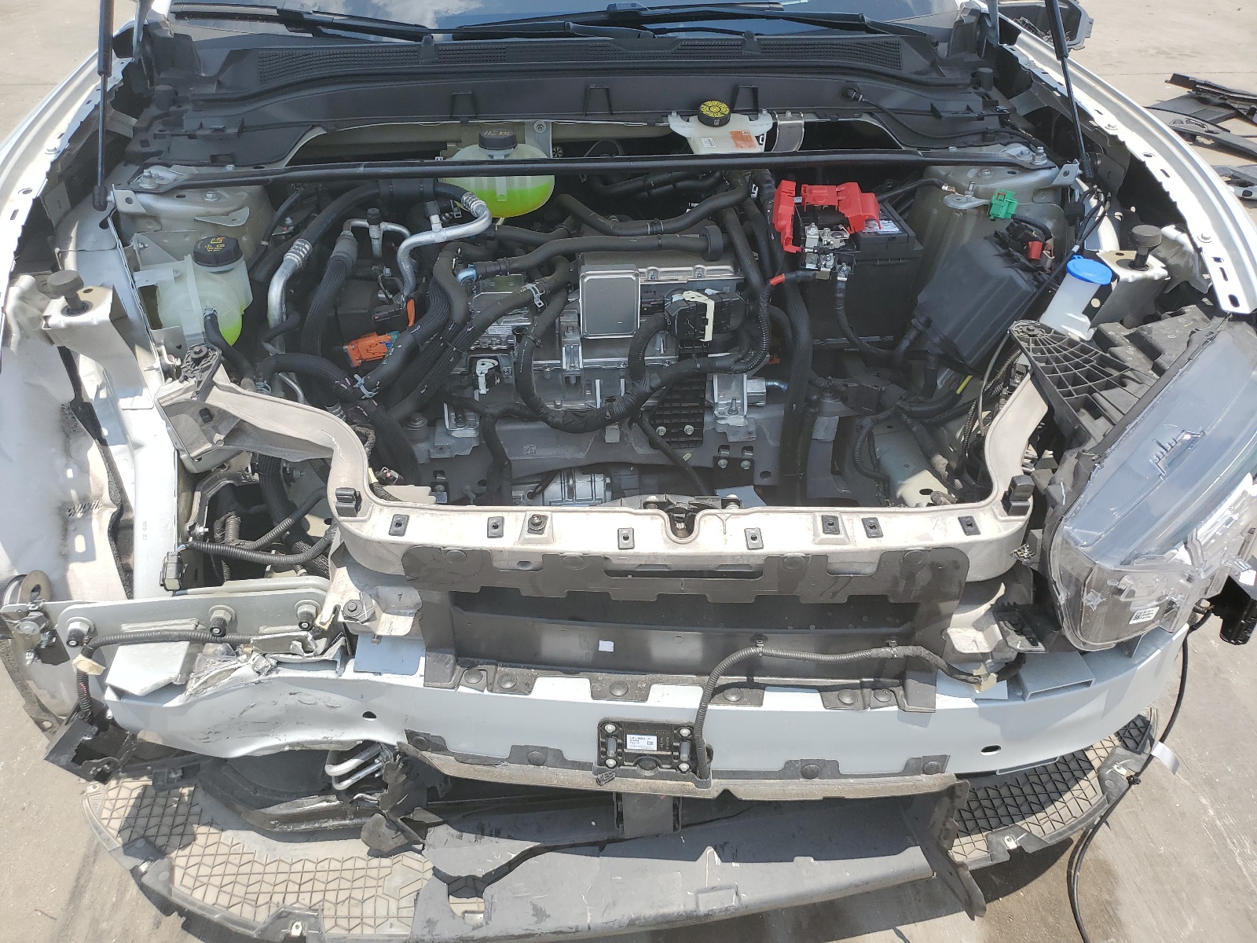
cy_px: 472
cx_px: 628
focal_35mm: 26
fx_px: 944
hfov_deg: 67.3
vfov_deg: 53.1
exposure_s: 1/2500
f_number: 1.5
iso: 50
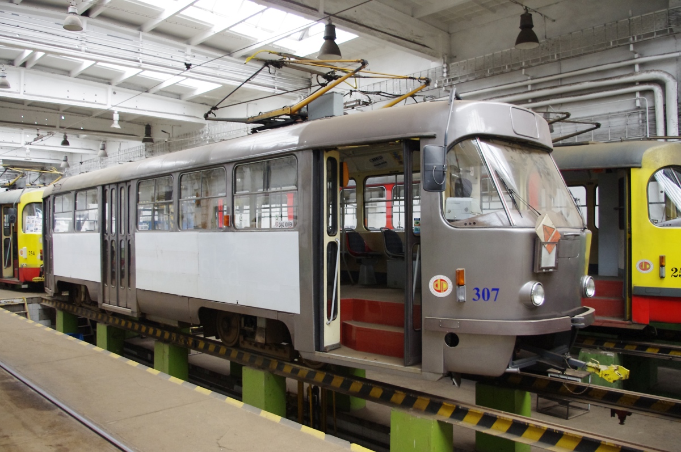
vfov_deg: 42.2
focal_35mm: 31
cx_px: 340
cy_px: 226
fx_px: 586
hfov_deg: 60.3
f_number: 4
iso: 1600
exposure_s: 1/50
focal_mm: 21.25
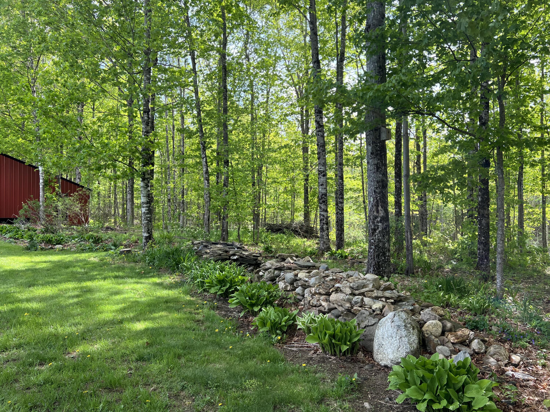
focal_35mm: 26
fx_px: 413
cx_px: 275
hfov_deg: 67.3
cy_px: 206
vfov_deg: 53.1
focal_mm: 5.7
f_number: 1.5
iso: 50
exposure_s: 1/743
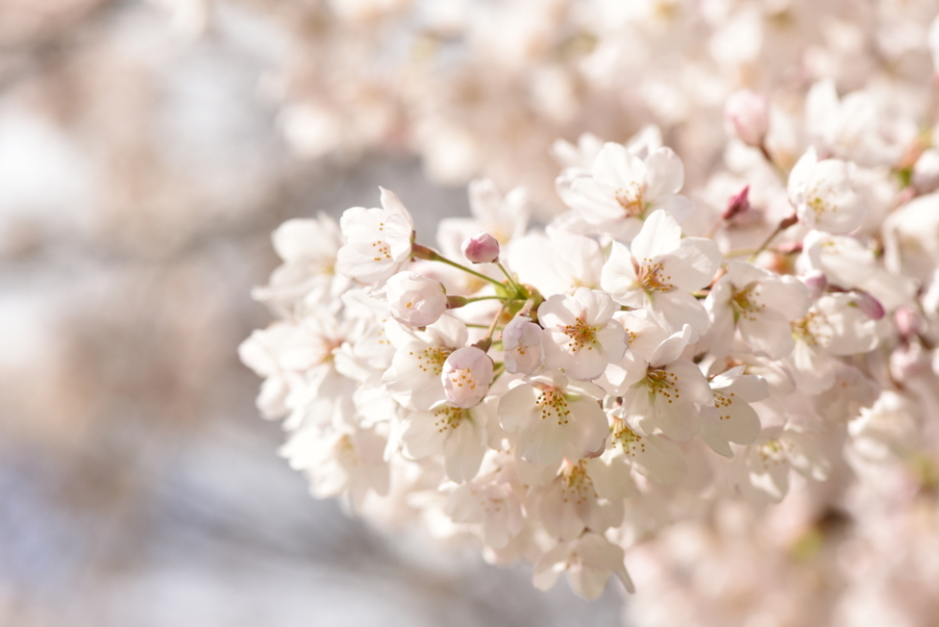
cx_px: 482
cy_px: 318
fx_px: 2870
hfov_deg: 18.6
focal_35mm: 110
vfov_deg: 12.5
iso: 640
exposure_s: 1/1600
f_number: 9
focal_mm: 105
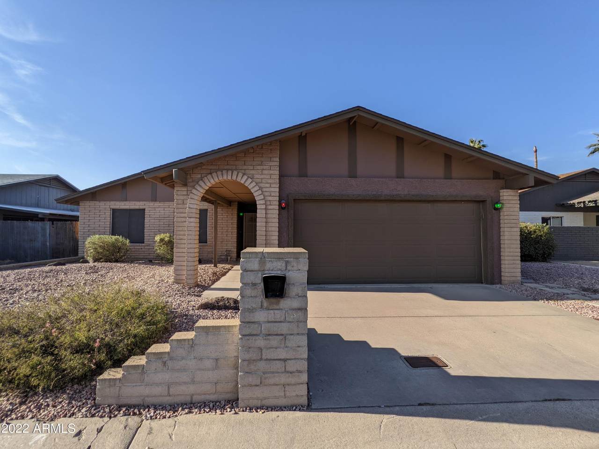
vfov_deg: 78.1
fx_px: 277
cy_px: 224
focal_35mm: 16
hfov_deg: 94.5
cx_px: 300
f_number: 2.2
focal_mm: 2.22
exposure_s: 1/1035
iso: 37
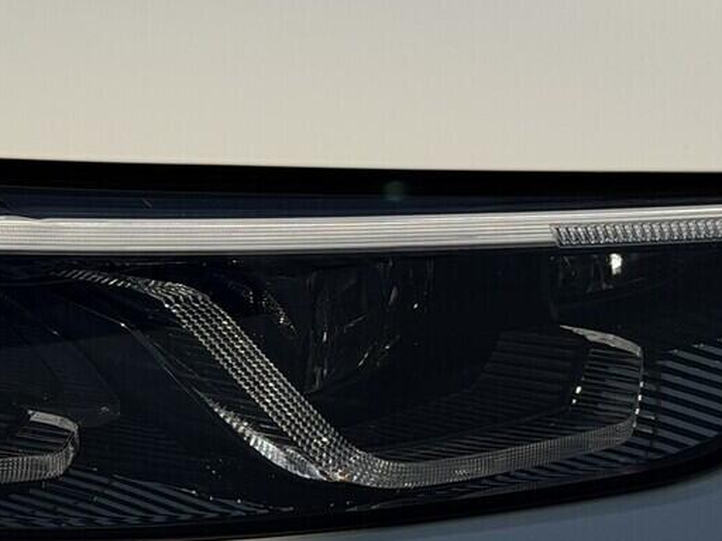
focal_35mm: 135
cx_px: 18
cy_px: 228
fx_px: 2816
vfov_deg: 11.0
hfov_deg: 14.4
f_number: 1.78
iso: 64
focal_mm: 6.76
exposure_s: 1/11364
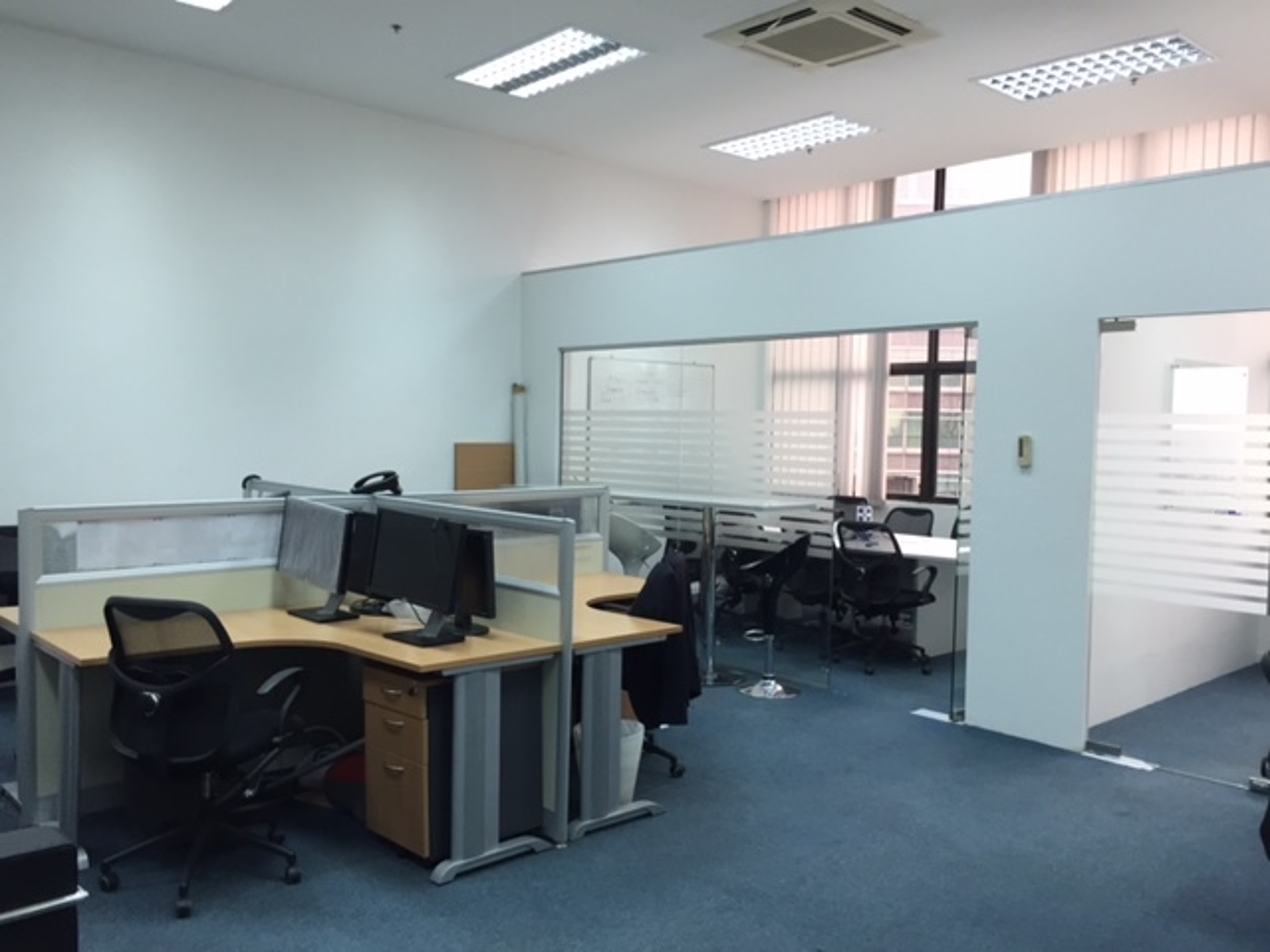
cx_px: 635
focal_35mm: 29
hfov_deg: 61.7
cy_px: 476
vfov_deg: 48.2
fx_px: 1064
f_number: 2.2
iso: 50
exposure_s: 1/33
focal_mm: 4.15
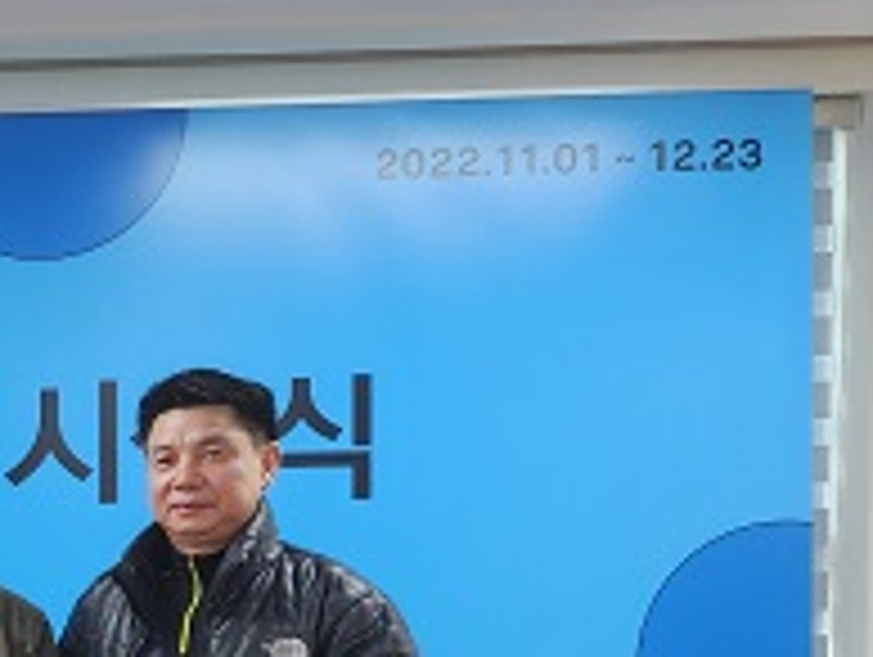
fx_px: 1793
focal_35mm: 71
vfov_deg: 20.1
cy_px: 662
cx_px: -468
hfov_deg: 22.2
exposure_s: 1/120
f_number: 1.8
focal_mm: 5.4
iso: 160
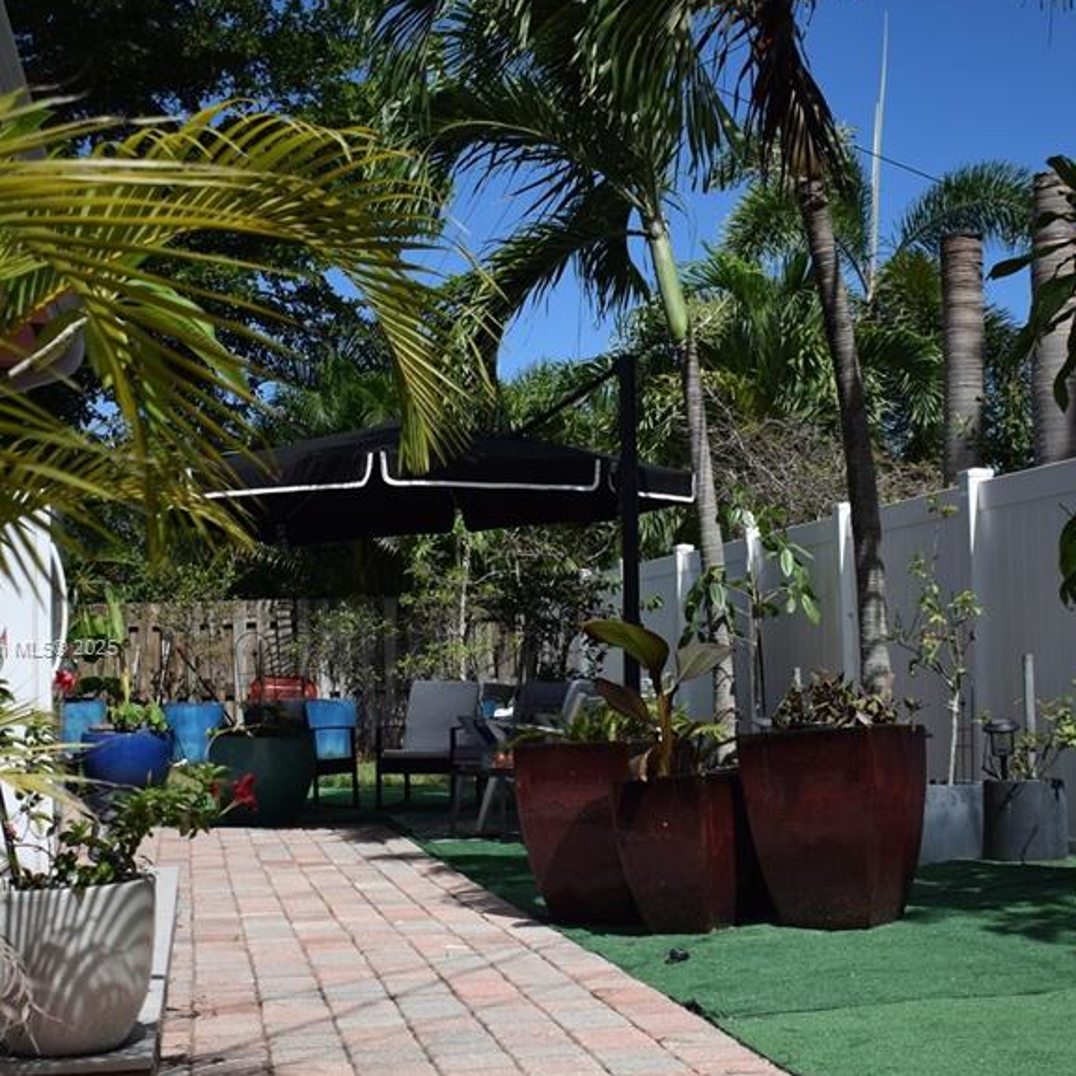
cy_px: 649
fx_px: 1864
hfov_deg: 32.2
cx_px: 562
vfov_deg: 32.1
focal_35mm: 53
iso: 100
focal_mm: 20
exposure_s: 1/1600
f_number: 3.5
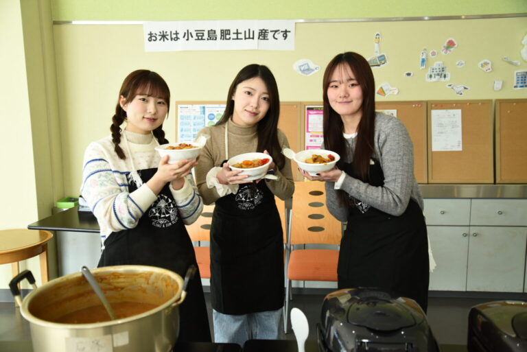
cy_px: 176
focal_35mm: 32
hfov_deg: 58.7
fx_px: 469
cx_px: 264
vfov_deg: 41.2
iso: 1250
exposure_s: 1/160
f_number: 4
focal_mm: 32
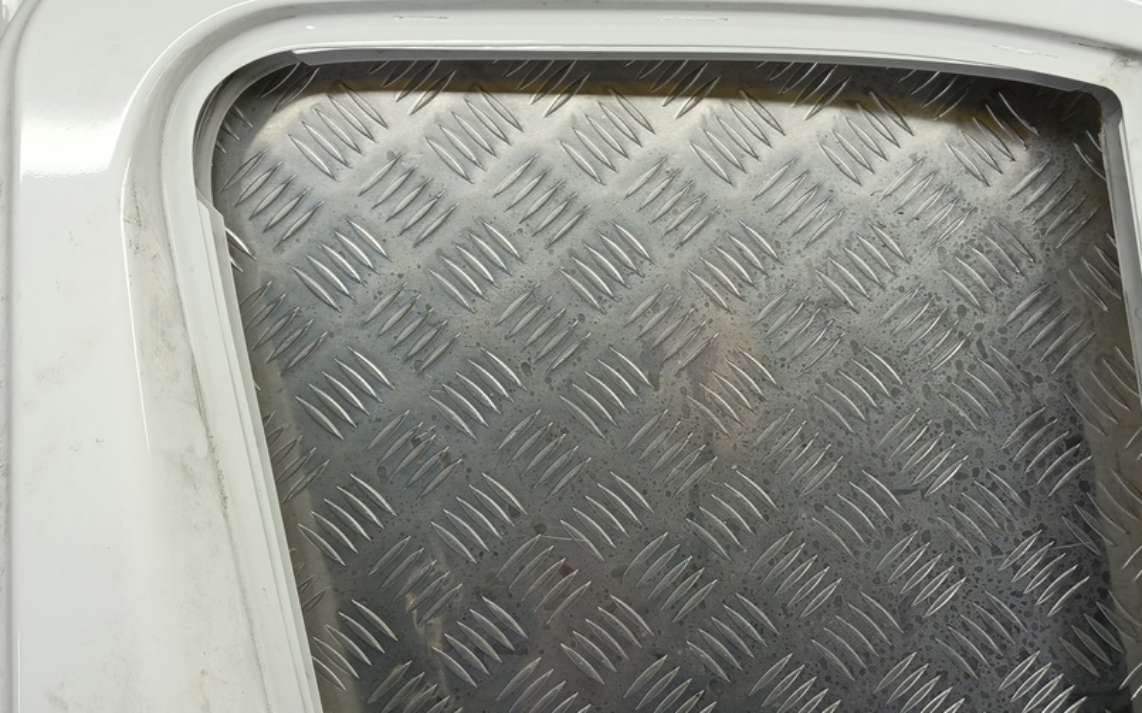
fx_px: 965
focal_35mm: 31
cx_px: 645
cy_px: 412
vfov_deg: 40.5
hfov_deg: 61.0
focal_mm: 4.11
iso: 99
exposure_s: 1/100
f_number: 1.6
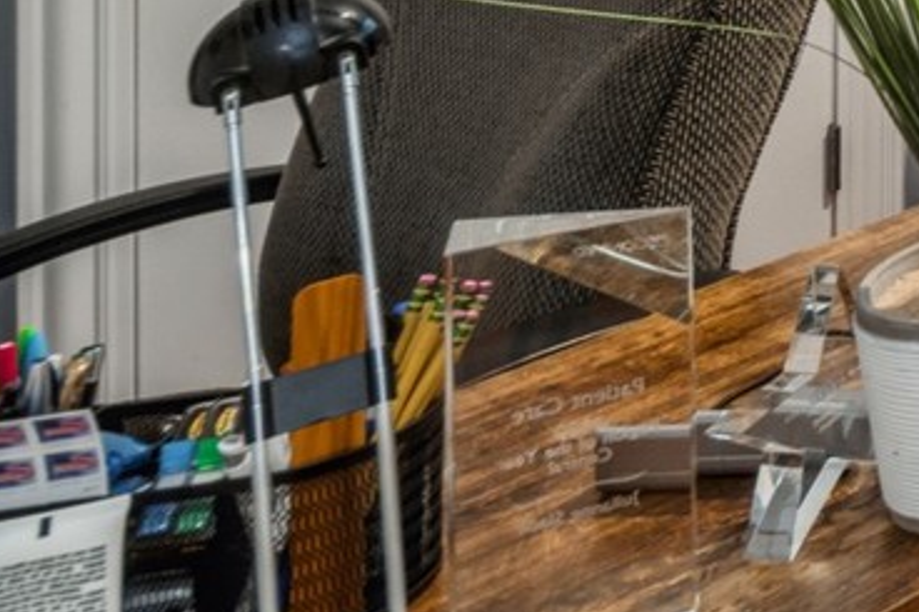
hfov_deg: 17.6
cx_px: 1962
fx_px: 1684
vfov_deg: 16.9
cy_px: -500
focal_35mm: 66
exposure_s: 6
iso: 100
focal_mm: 15
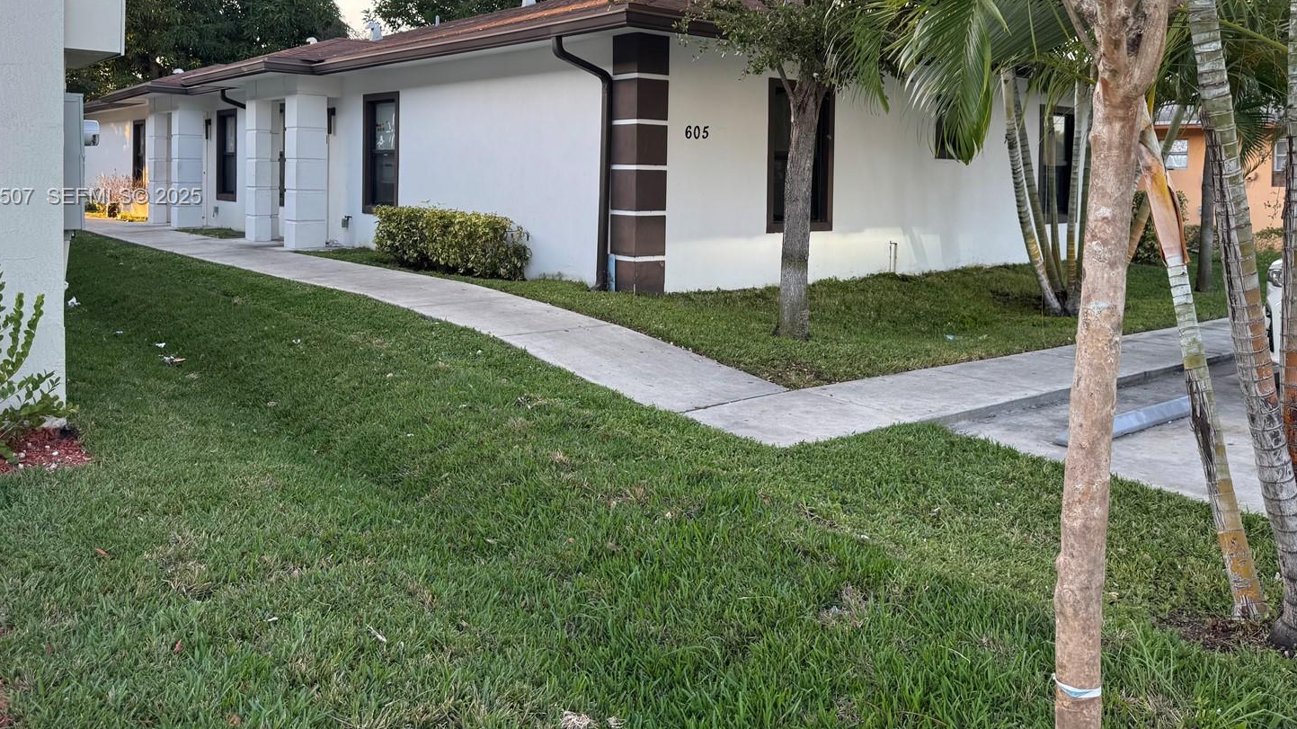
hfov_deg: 66.1
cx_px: 641
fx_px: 997
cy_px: 198
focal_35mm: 29
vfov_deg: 39.3
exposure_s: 1/328
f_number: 1.78
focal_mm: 6.76
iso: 80
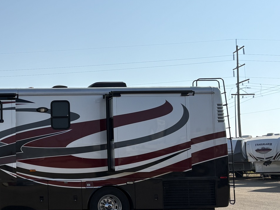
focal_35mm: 56
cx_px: 0
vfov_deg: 26.0
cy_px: 128
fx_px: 453
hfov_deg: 31.7
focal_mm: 5.96
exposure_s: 1/5348
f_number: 1.6
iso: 50
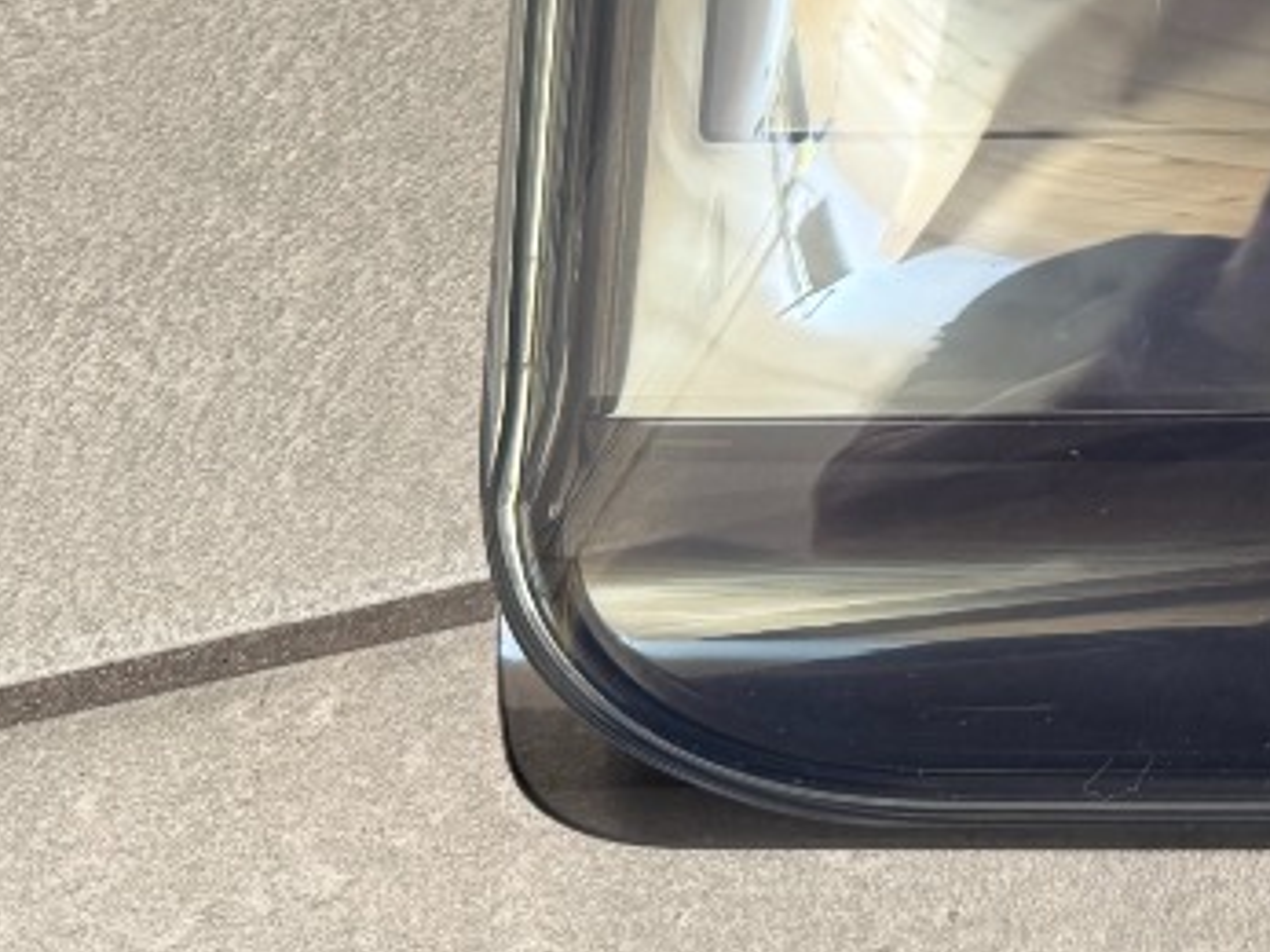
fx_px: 3044
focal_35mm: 83
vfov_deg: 16.6
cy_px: -352
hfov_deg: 20.3
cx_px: 1903
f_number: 1.78
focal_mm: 6.76
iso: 200
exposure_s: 1/50
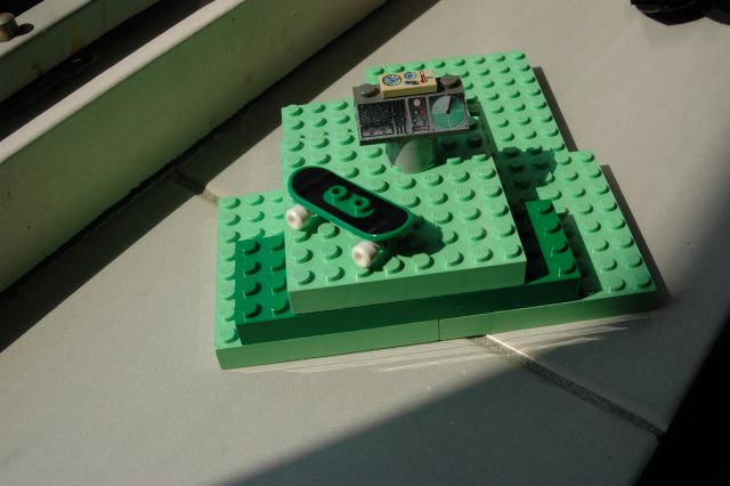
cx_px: 365
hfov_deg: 46.4
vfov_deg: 31.9
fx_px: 851
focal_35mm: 42
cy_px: 243
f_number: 13
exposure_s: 1/640
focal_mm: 28
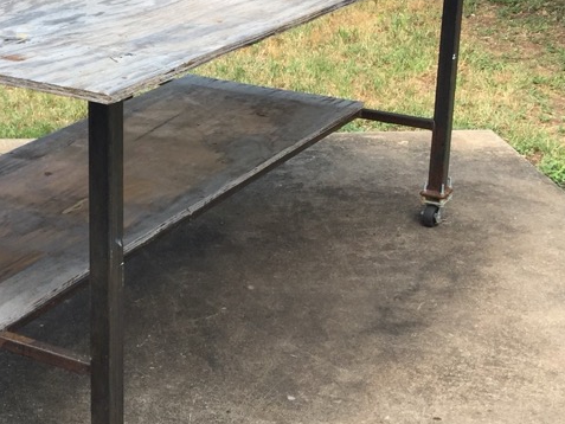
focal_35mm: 73
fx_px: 1192
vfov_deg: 20.0
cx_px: 46
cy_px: 111
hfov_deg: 25.7
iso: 32
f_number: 2.2
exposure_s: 1/412
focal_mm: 4.15
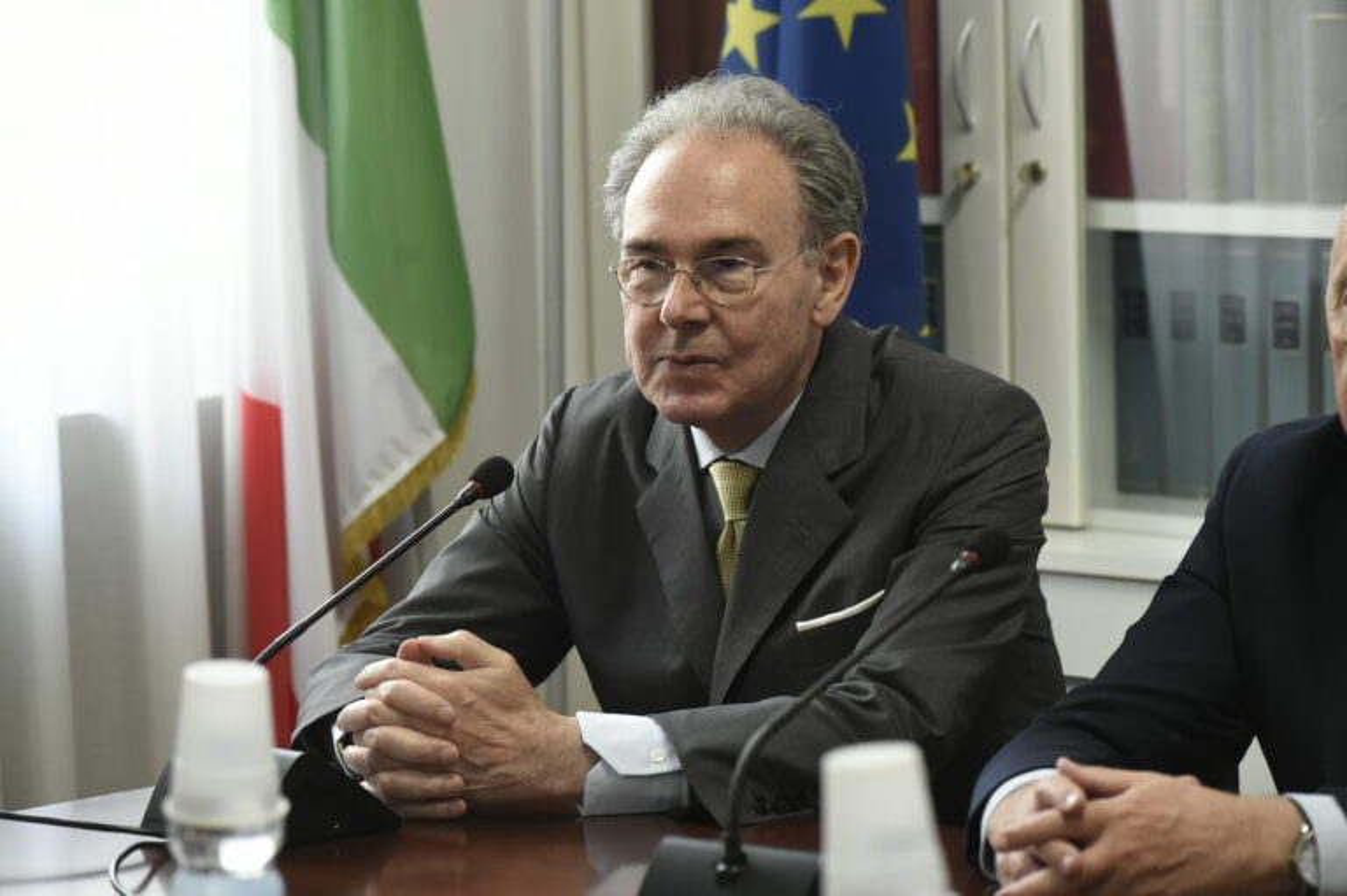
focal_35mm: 125
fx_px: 4674
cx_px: 674
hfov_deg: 16.4
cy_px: 448
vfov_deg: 11.0
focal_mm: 125
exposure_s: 1/160
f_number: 5.6
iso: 5000
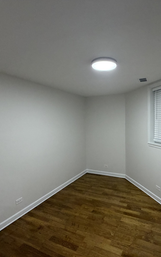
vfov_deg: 85.0
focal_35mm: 20
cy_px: 128
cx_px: 104
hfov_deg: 58.6
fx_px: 140
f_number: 2.2
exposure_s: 1/60
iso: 250
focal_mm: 2.22
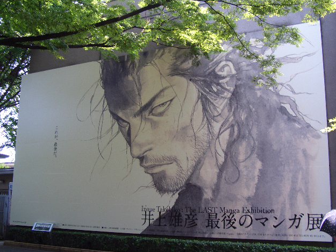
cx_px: 167
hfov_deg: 44.8
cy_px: 126
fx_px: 408
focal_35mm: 42
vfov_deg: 34.4
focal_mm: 6.8
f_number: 2.8
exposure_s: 1/80
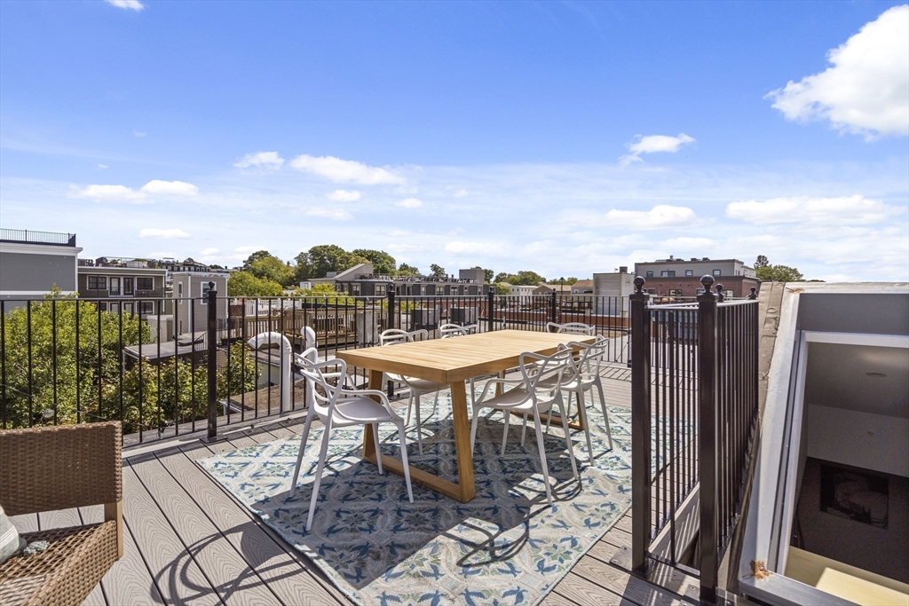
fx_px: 404
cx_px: 454
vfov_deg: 73.8
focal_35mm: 16
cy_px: 303
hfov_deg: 96.7
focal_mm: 16
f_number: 7.1
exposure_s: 1/500
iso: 320
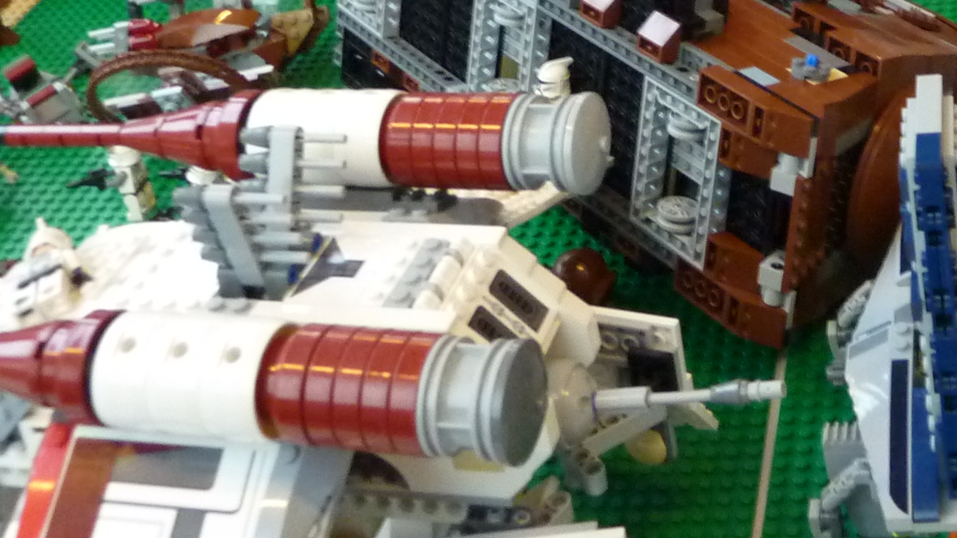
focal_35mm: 63
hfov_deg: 32.4
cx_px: 769
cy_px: -232
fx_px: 1599
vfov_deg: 17.5
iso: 400
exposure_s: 1/15
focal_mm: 4.1
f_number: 3.3
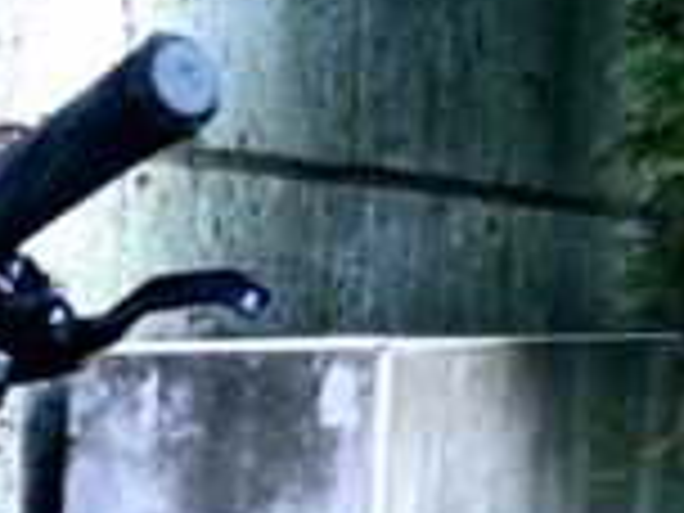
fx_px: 3873
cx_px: -598
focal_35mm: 196
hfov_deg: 9.5
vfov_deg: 7.1
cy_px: 1296
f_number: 2.2
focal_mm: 4.15
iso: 25
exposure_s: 1/120
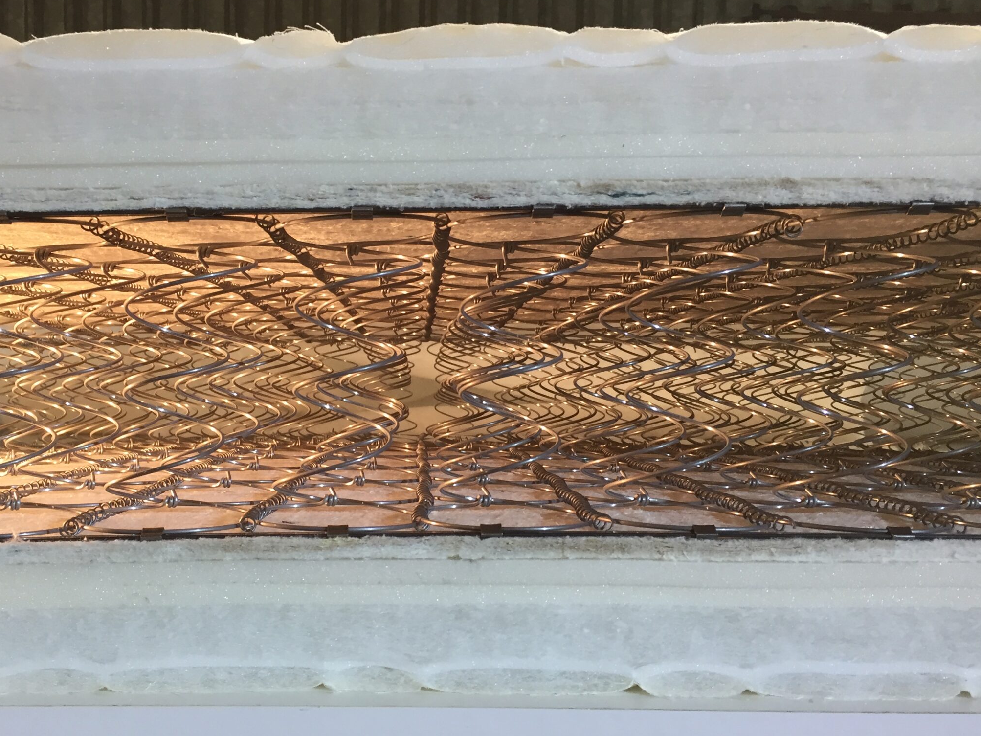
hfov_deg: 49.8
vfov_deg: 38.6
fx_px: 1049
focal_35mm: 37
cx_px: 389
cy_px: 401
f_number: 2.2
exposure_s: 1/33
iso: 50
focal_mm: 4.15
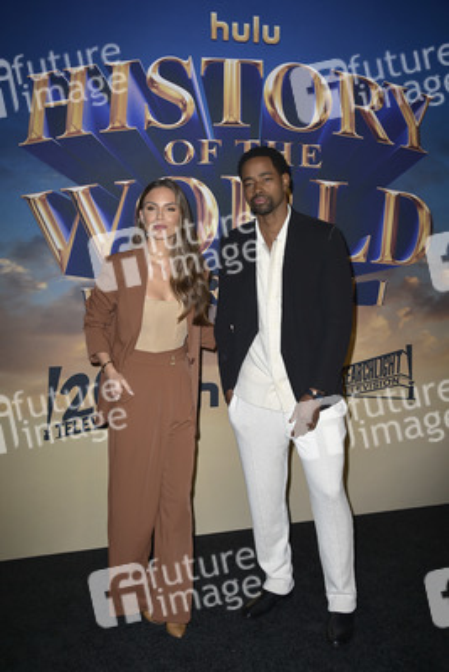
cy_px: 336
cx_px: 224
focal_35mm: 38
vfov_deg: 50.7
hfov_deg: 35.1
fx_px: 710
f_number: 6.3
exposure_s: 1/250
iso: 320
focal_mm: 38
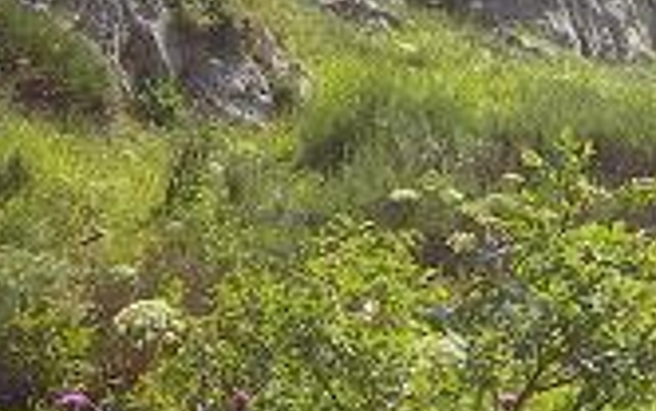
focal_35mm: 313
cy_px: -28
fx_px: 5600
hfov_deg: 6.6
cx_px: 861
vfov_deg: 4.2
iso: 64
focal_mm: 15.3
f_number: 7.5
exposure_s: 1/100
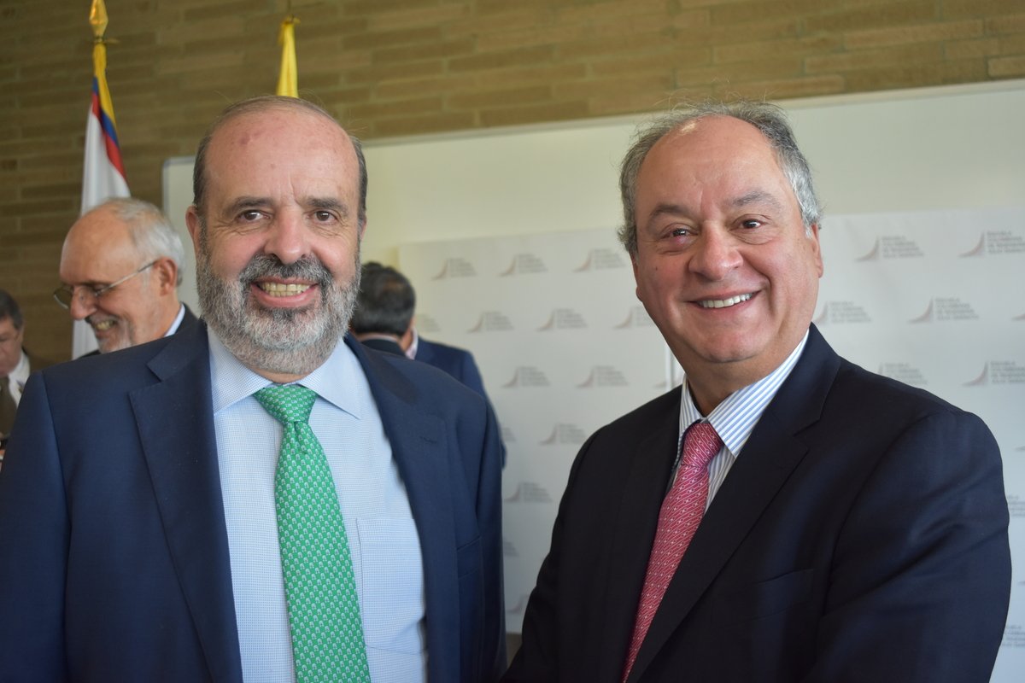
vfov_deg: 28.1
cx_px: 512
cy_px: 342
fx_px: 1367
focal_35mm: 48
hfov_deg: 41.1
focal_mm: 32
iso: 800
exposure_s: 1/80
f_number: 4.5
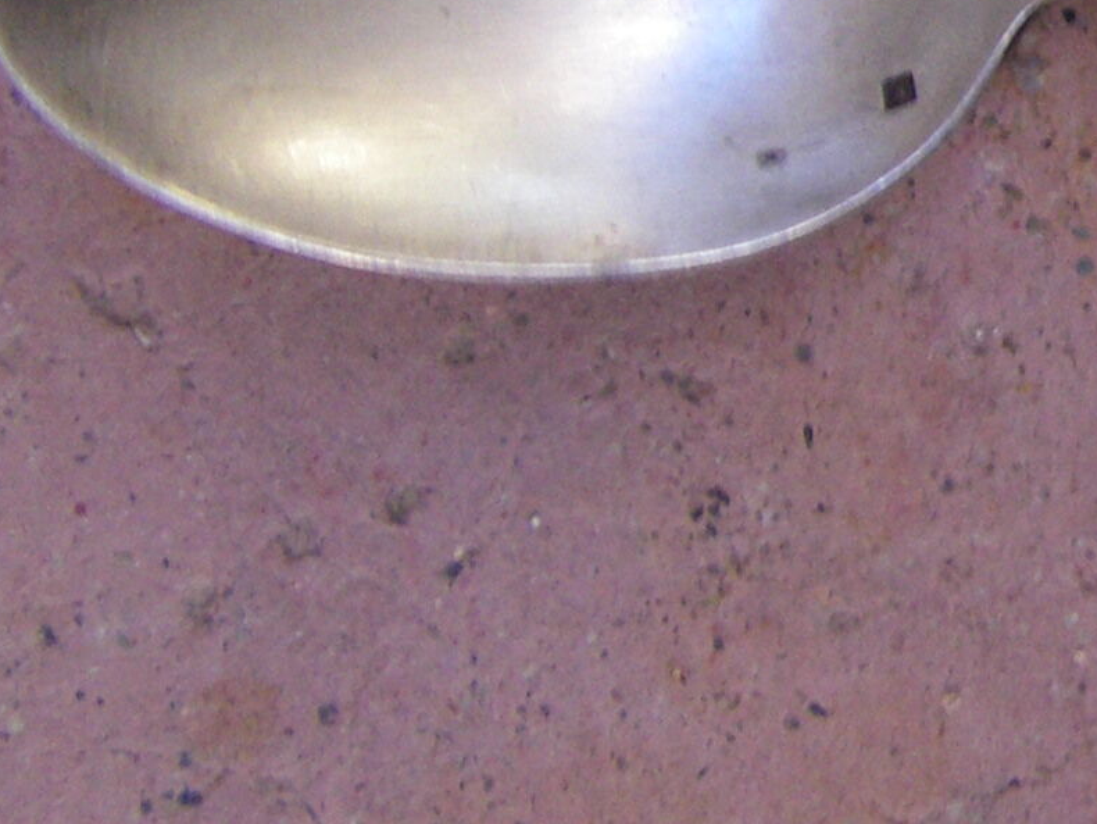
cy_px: 13
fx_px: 4977
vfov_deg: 9.4
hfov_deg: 12.0
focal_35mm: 157
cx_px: 1614
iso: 200
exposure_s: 1/50
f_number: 3.5
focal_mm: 6.3
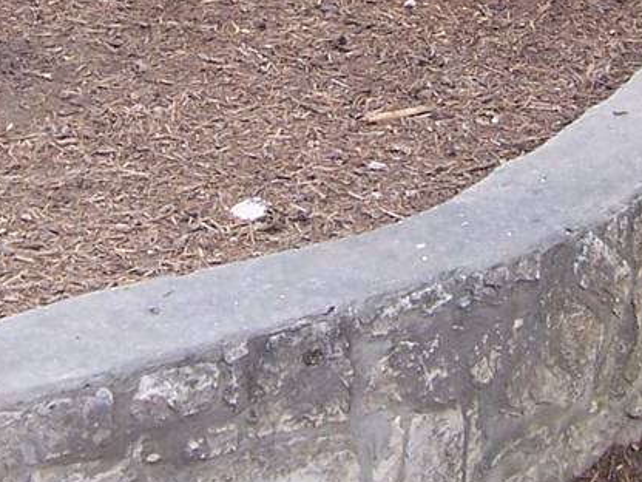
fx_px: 2355
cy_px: -91
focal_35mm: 127
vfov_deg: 11.4
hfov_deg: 15.5
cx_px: 313
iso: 80
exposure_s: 1/60
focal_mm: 5.5
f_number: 3.4
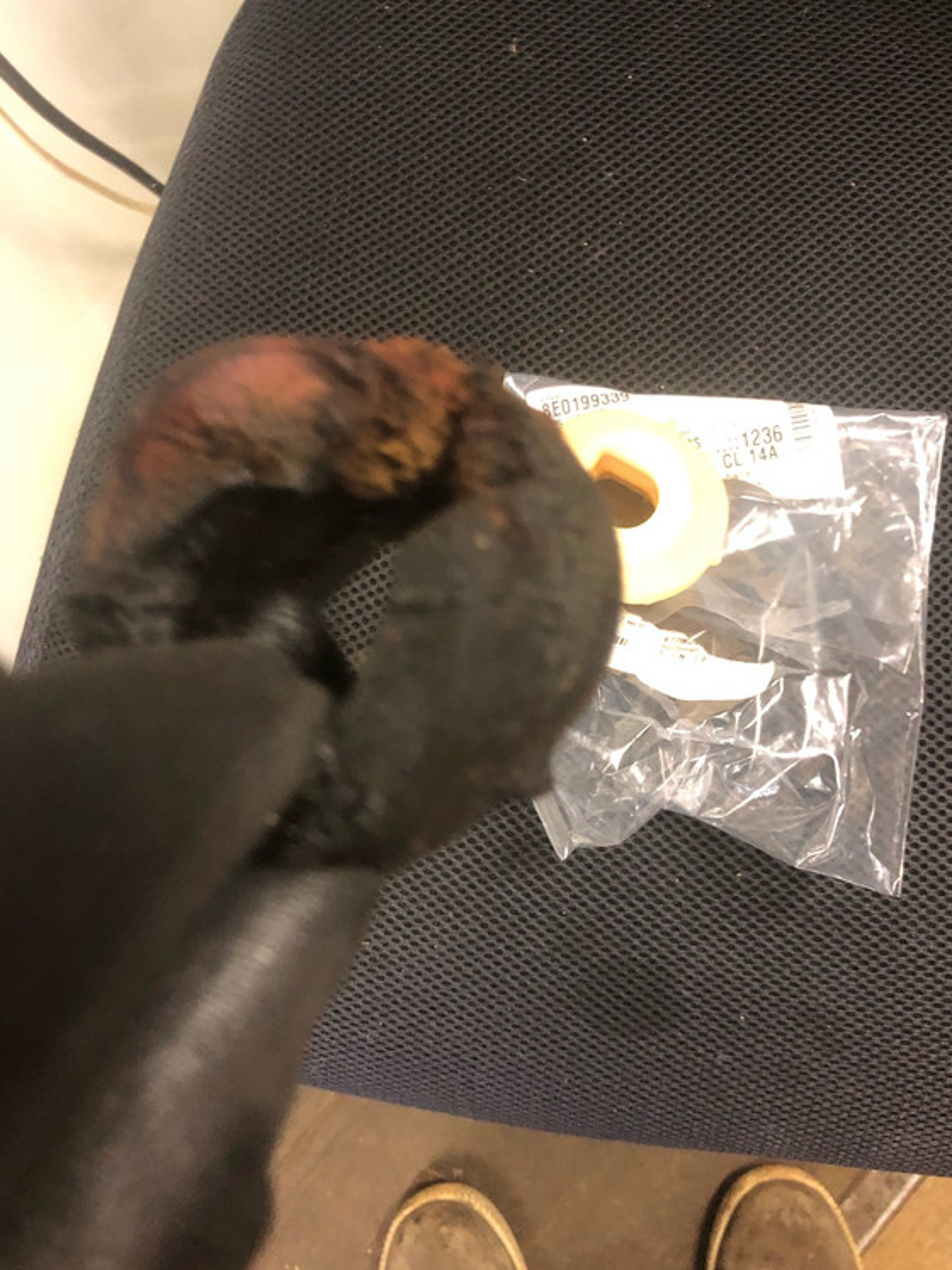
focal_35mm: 30
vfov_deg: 60.0
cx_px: 507
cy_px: 638
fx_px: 1100
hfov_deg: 46.8
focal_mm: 4
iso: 80
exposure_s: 1/7
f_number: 1.8
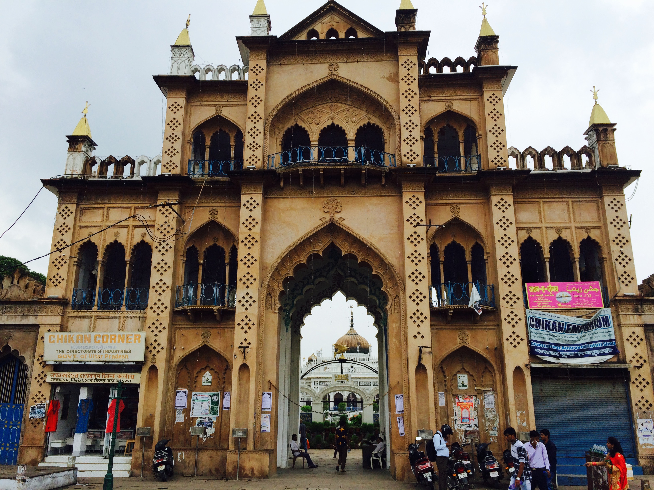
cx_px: 327
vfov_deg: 48.2
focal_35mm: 29
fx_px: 548
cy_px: 245
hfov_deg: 61.7
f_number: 2.2
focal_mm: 4.15
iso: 32
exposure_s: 1/1520
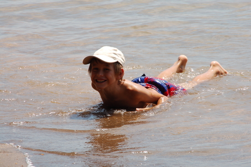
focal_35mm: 300
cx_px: 126
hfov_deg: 6.9
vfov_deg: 4.6
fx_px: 2090
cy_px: 84
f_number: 16
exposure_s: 1/100
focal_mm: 200
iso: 200
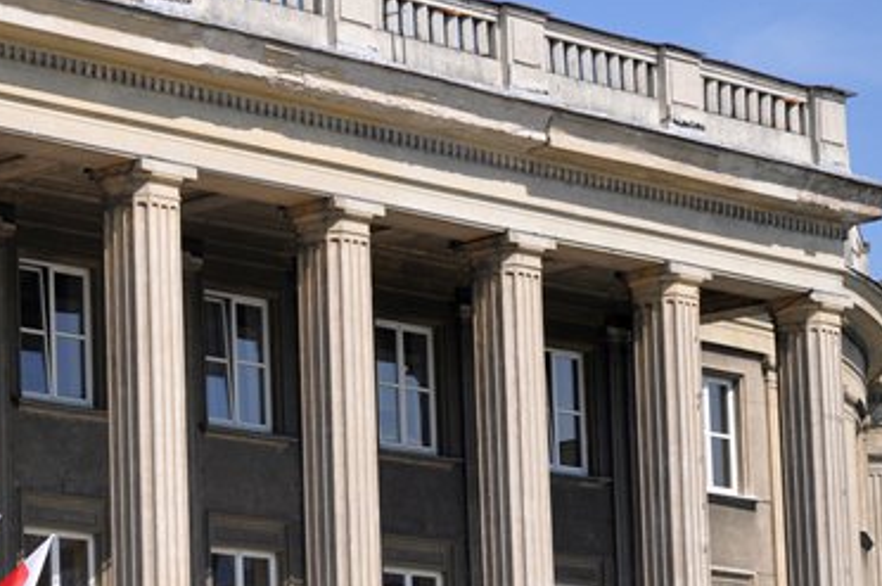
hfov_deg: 13.1
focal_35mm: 155
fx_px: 3792
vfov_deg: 8.8
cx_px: 0
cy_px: 461
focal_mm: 48
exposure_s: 1/400
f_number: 10
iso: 200
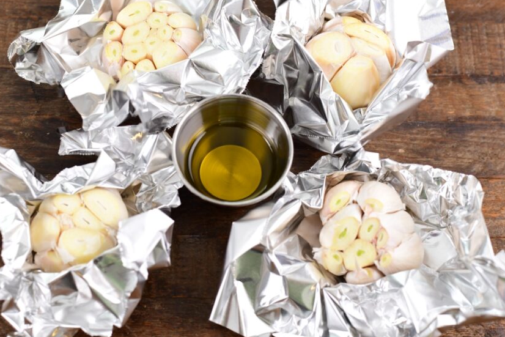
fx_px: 870
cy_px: 144
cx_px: 240
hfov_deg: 32.4
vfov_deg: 21.9
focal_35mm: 62
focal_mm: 50
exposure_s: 1/125
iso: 800
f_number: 5
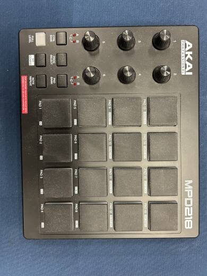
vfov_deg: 67.3
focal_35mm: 26
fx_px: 207
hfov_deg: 53.1
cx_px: 104
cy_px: 138
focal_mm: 5.7
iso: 400
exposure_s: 1/60
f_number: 1.5
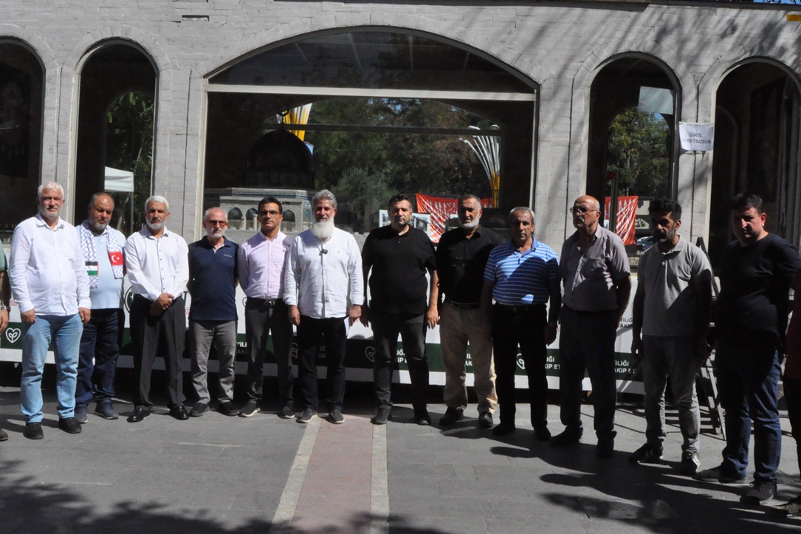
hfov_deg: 55.7
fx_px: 756
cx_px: 354
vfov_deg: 38.9
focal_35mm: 34
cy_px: 275
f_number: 18
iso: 3200
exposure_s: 1/1250
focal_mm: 18
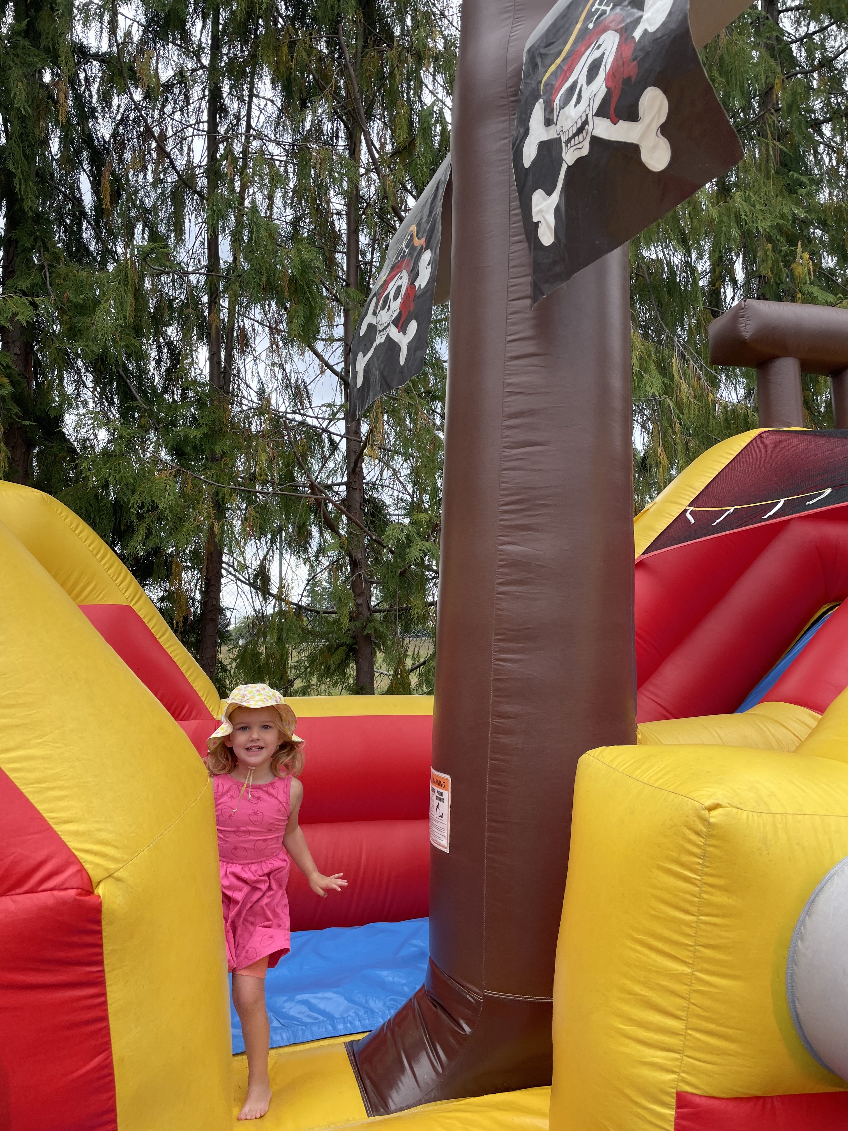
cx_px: 424
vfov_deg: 67.3
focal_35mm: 26
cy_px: 566
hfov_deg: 53.1
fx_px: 849
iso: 32
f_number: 1.6
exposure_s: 1/1082
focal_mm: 4.2
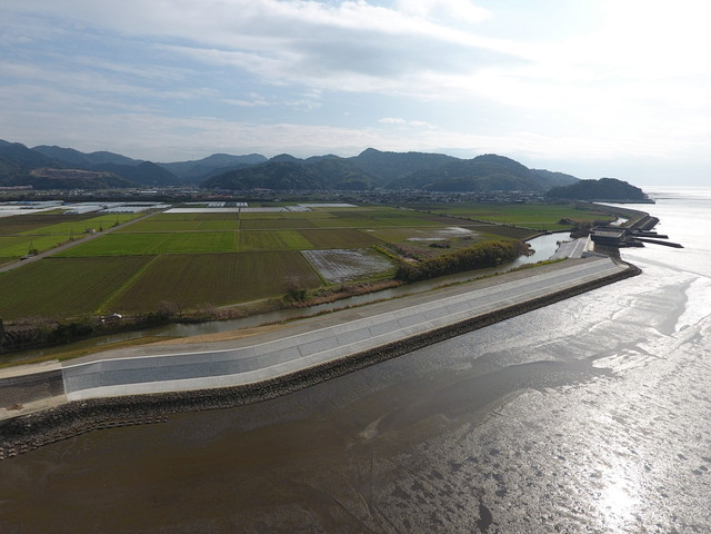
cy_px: 267
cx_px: 356
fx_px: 411
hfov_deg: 81.7
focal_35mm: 20
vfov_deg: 66.0
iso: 100
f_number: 2.8
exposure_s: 1/1751
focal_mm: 3.61
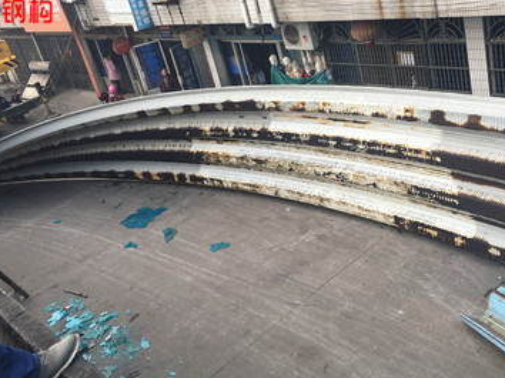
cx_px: 281
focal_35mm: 41
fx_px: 598
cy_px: 155
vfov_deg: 35.0
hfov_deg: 45.7
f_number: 2.2
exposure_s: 1/320
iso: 25
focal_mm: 4.15
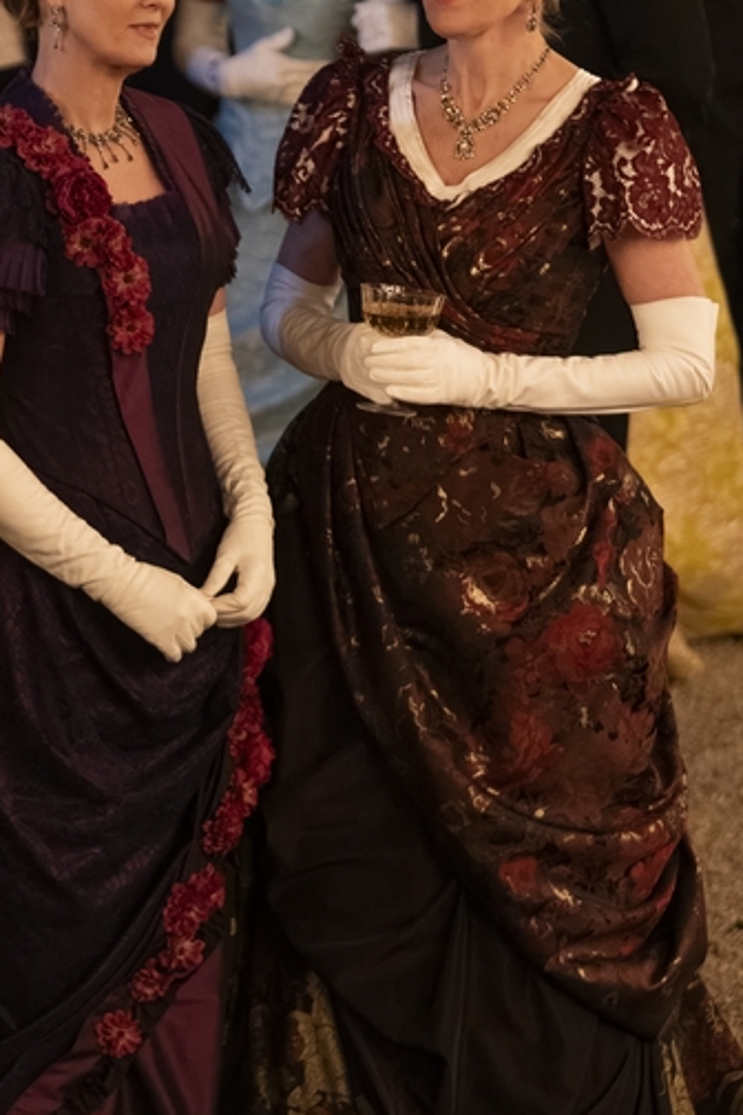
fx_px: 6439
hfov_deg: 6.6
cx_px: 270
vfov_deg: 9.9
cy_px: 551
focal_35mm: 208
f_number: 3.2
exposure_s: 1/100
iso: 6400
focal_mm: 124
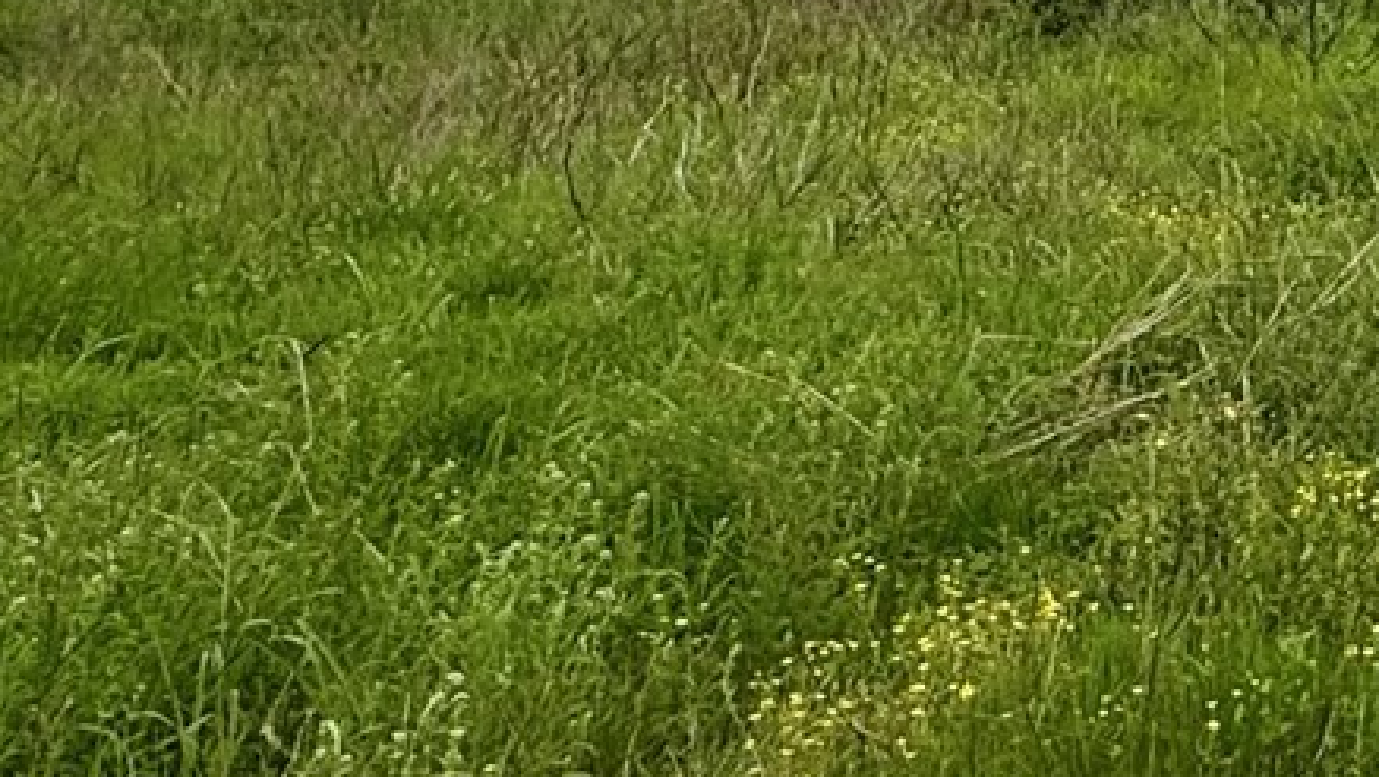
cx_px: 2092
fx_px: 2450
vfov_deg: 15.6
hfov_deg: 24.3
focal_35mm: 67
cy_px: -597
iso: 50
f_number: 2.2
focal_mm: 2.22
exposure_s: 1/3663
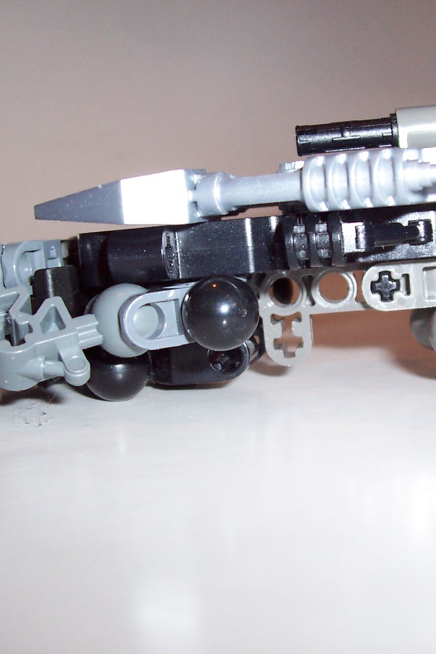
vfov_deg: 38.2
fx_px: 945
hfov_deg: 25.8
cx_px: 300
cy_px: 327
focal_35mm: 52
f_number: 2.8
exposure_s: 1/60
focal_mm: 5.6
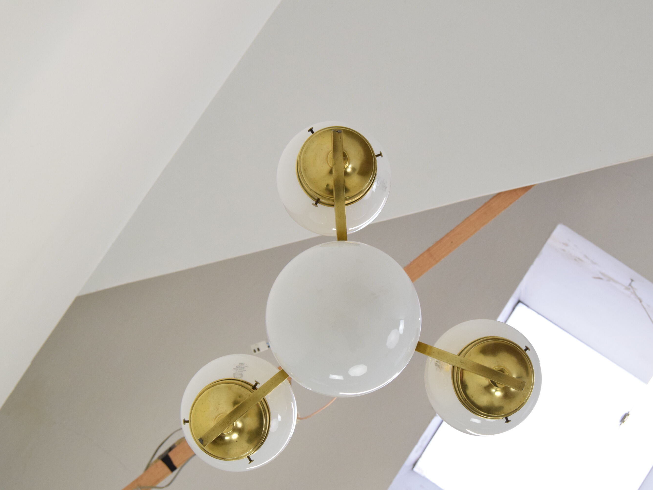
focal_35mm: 52
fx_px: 981
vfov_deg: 28.0
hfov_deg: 36.8
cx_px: 342
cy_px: 246
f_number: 7.1
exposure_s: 1/200
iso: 1600
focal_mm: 32
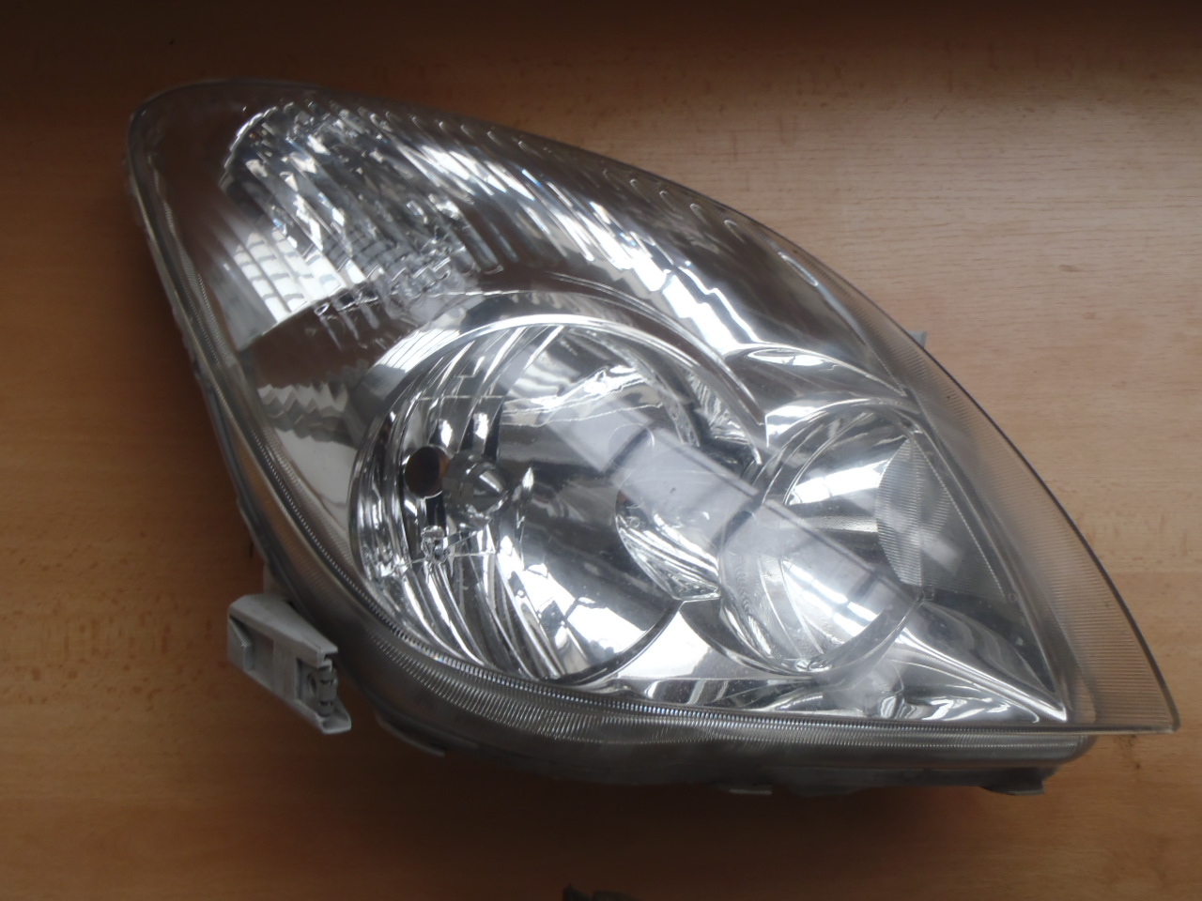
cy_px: 450
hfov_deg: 50.1
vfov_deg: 38.7
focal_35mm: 37
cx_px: 601
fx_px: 1285
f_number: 4.7
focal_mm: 6.64
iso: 100
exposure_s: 1/13
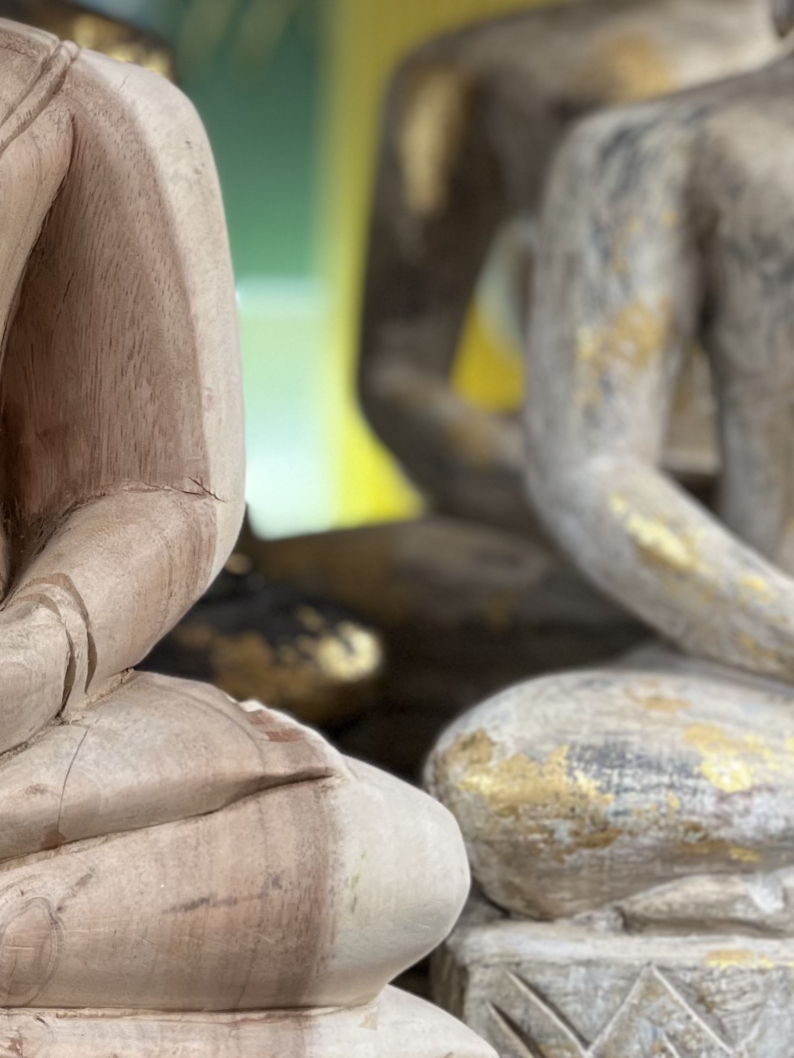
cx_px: -121
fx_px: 2018
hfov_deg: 21.0
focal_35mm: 66
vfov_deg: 28.8
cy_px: 227
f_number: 1.6
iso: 160
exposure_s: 1/60
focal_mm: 5.1
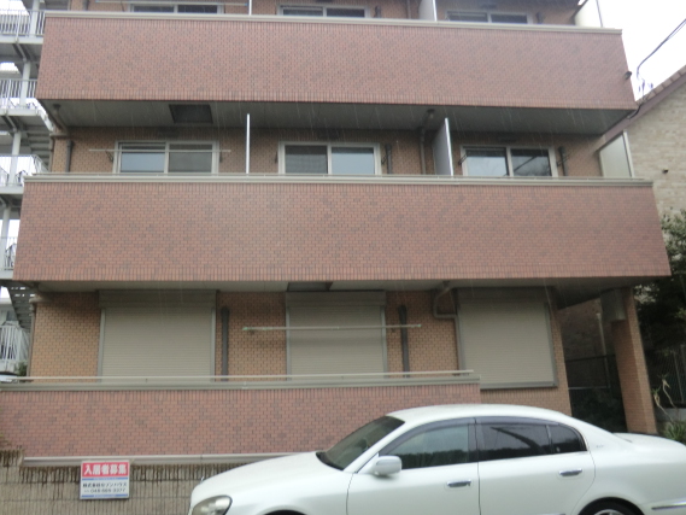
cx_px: 312
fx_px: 535
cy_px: 253
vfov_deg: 51.4
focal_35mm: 27
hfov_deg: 65.2
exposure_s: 1/80
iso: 80
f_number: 3.2
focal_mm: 4.3
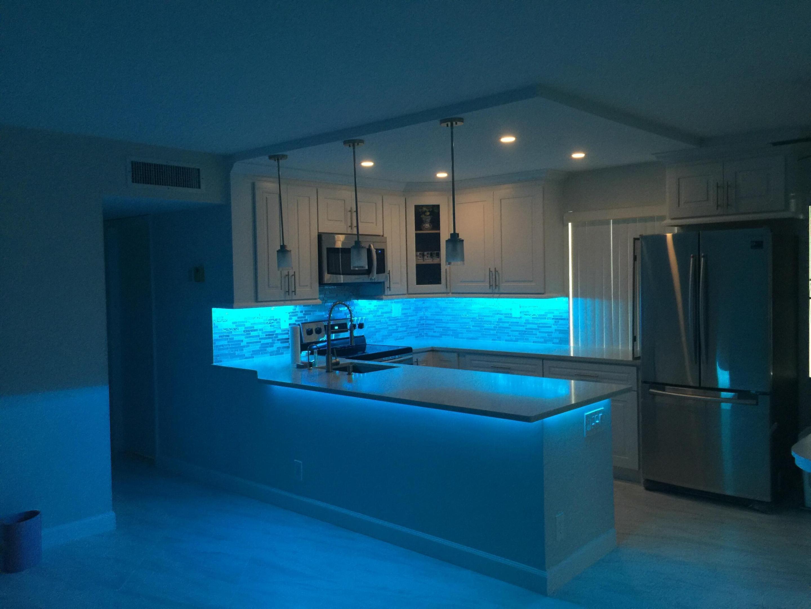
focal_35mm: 29
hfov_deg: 61.7
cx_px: 406
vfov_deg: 48.2
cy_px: 304
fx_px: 679
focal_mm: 4.15
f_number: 2.2
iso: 64
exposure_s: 1/4
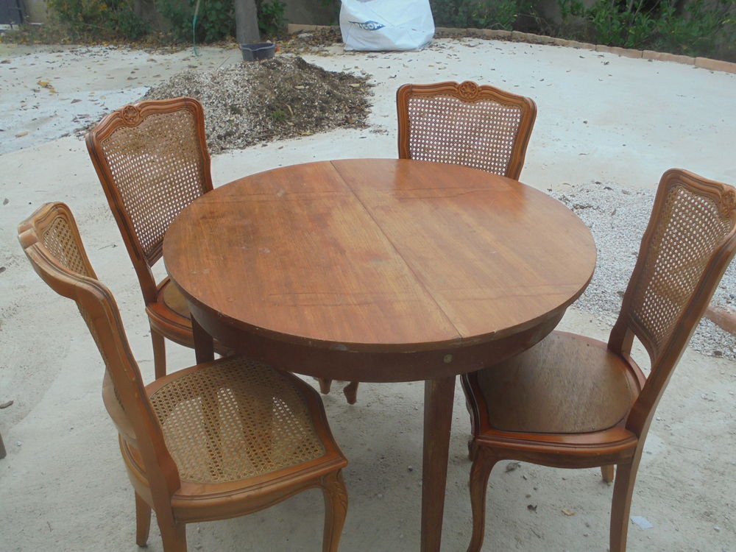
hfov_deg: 54.0
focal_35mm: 34
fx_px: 723
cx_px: 368
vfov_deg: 41.8
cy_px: 276
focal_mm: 6.1
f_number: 4
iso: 100
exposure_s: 1/250
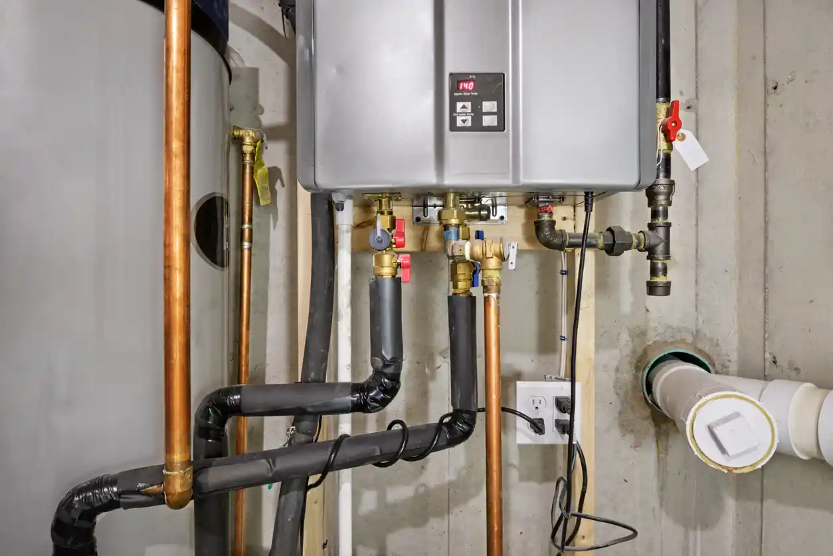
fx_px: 440
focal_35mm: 19
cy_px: 278
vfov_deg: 64.6
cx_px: 416
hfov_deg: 86.9
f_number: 11
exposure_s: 2
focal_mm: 12.6
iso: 200
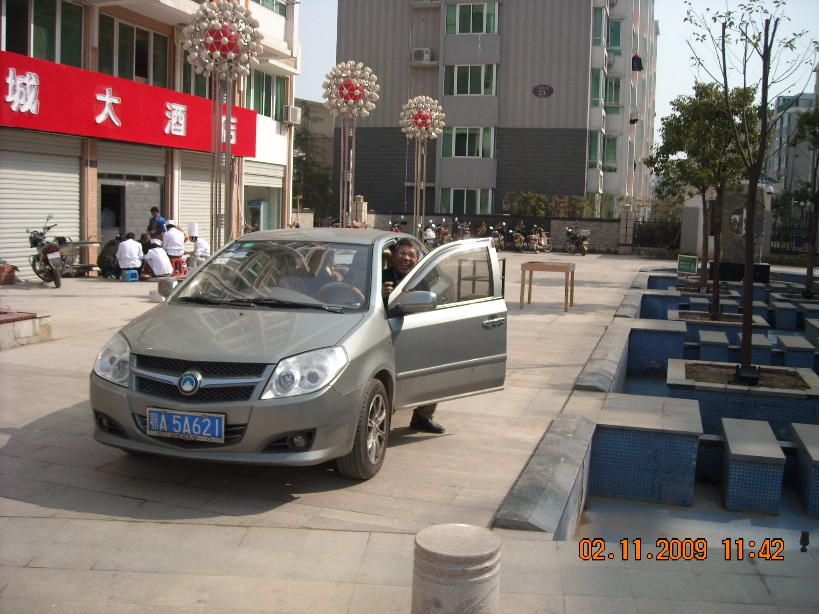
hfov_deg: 52.6
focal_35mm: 35
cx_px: 410
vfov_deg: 40.7
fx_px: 828
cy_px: 307
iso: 64
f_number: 5.6
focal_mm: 5.7
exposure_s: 1/272
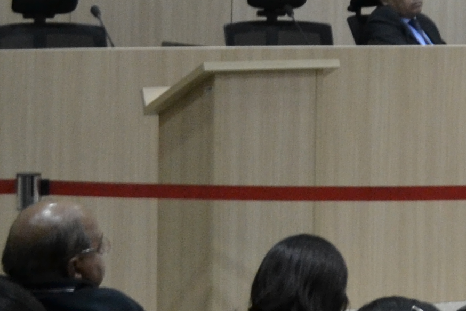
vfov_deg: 7.9
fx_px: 2253
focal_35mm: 174
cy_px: 1
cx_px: 1185
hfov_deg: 10.0
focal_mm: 22
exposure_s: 1/30
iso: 800
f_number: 4
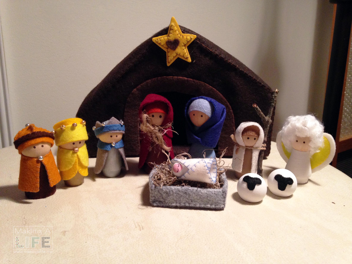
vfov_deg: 42.9
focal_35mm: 33
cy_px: 132
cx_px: 176
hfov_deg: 55.4
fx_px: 336
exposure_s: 1/20
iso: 200
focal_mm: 4.12
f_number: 2.4
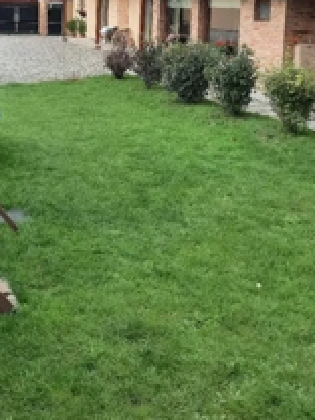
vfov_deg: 37.9
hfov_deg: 30.0
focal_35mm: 48
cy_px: 71
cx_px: 99
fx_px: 582
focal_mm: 4.6
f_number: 2
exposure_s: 1/714
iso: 32
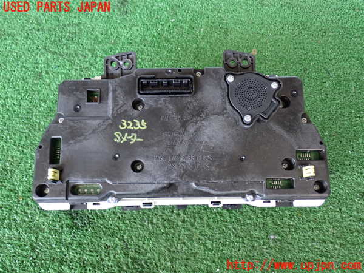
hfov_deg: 51.4
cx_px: 182
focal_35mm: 36
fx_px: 379
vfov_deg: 39.7
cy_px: 136
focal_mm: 6.37
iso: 200
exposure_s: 1/40
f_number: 2.5
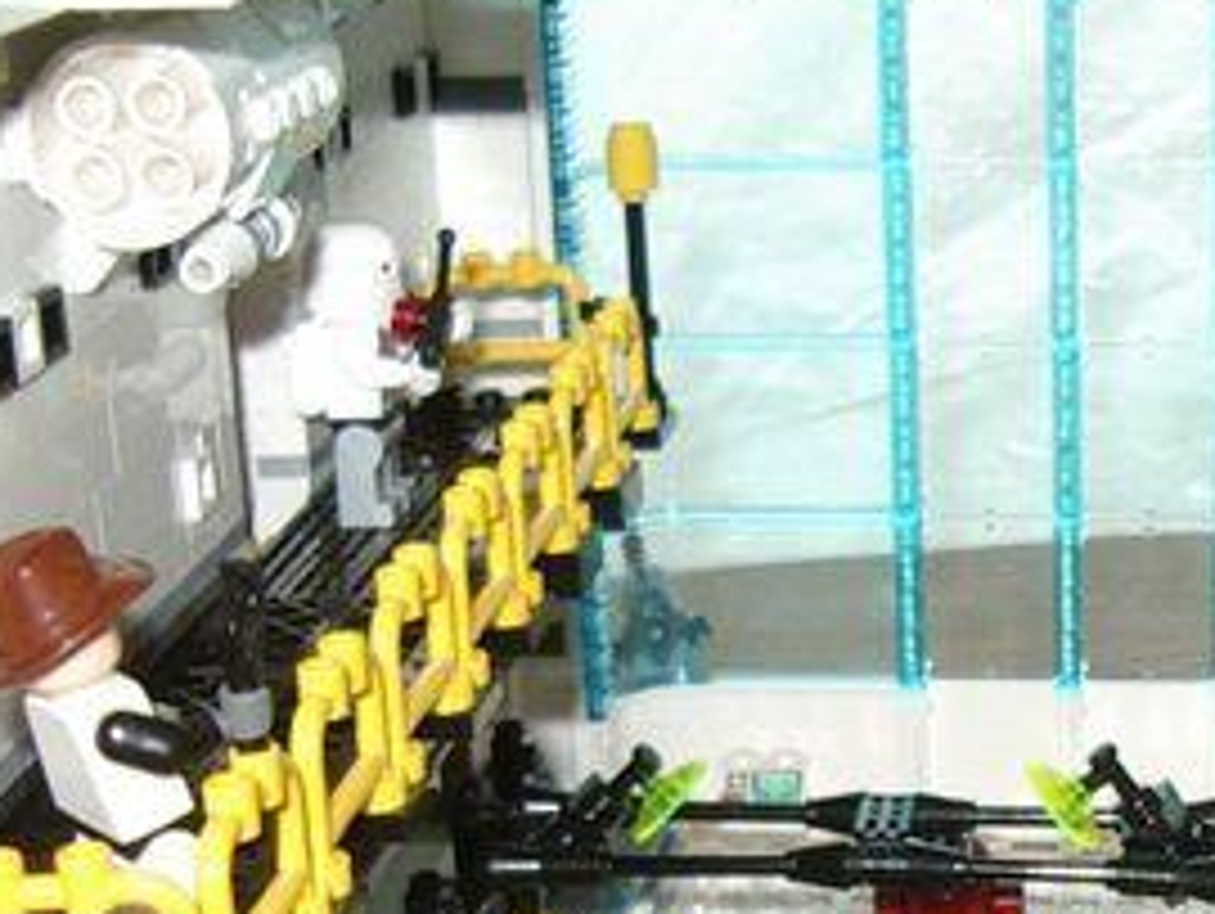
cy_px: 977
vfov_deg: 16.0
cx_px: 1125
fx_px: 3162
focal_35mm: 90
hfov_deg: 21.2
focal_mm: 5.8
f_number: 2.6
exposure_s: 1/60
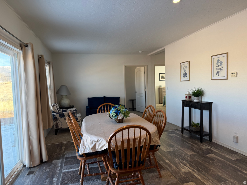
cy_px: 92
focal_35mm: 24
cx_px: 124
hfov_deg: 71.6
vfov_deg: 56.8
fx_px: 171
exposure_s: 1/120
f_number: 1.78
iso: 80
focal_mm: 6.76
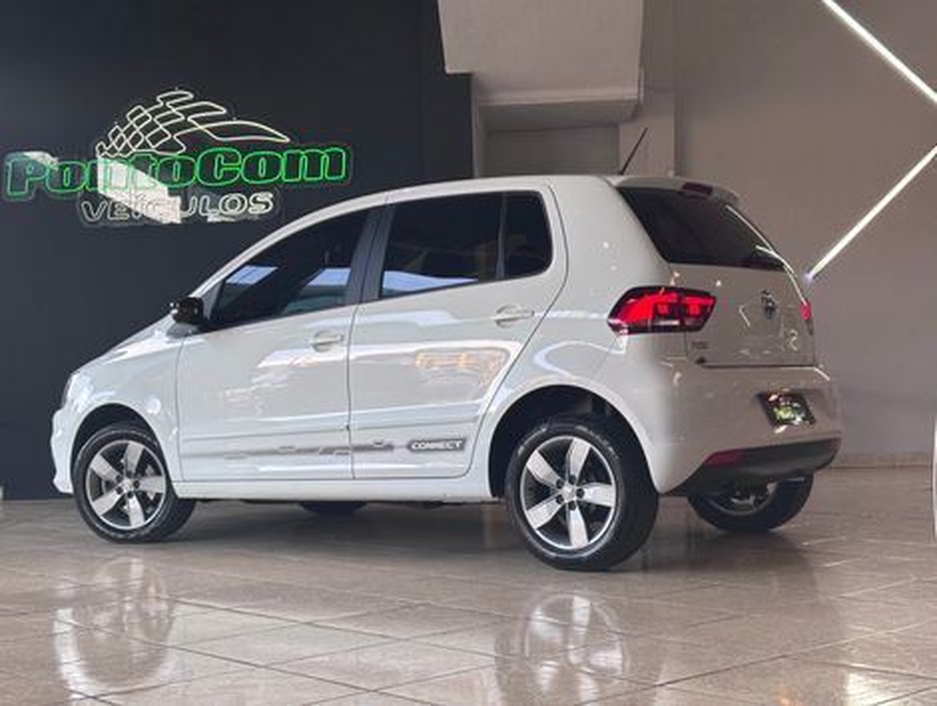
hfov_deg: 36.8
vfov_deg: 28.1
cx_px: 468
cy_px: 353
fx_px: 1410
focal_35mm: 52
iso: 32
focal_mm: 5.96
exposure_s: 1/60
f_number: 1.6
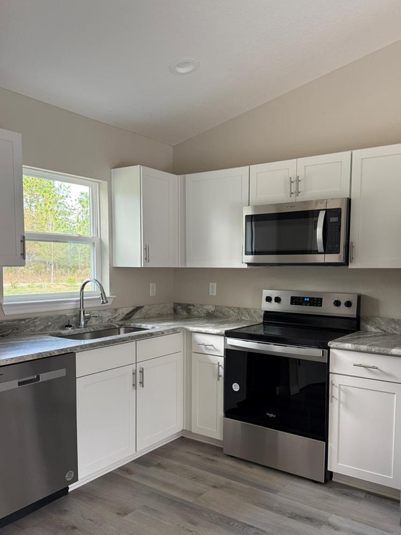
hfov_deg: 48.2
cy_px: 308
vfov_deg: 61.4
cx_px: 216
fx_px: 448
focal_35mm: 29
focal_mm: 6.76
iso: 200
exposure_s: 1/106
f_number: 1.78
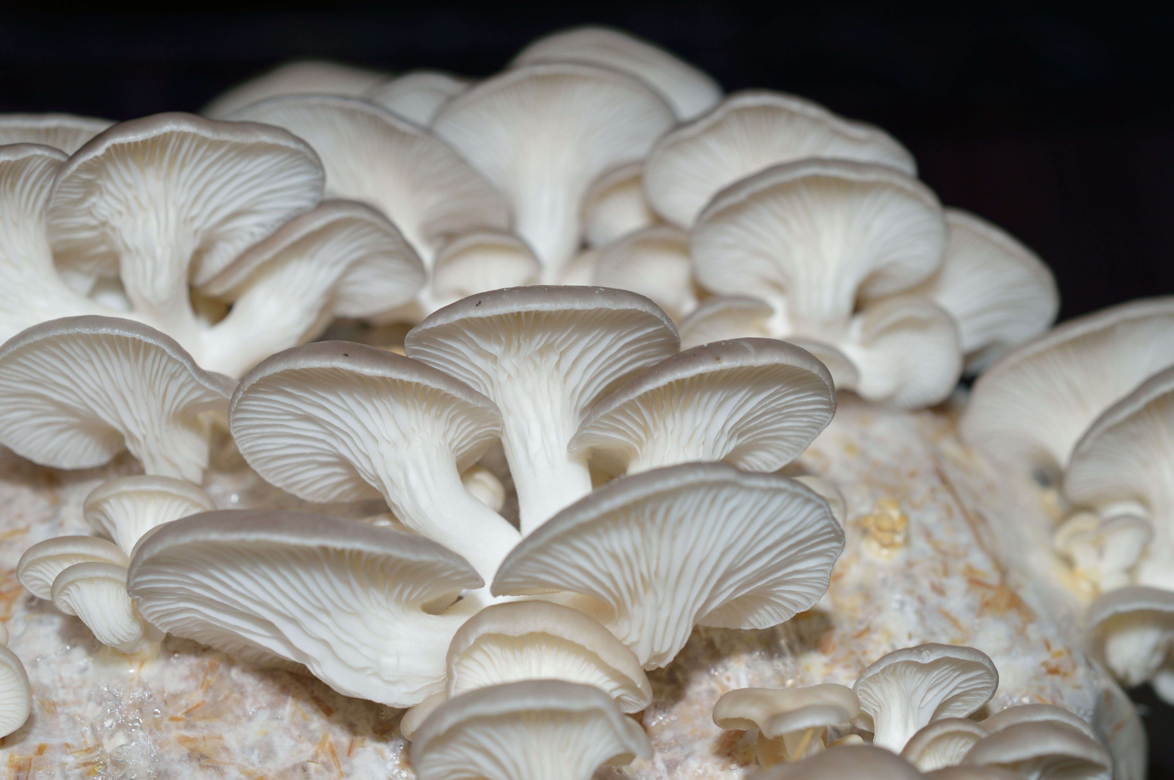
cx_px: 587
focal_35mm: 60
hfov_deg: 33.4
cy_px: 390
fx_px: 1955
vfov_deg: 22.6
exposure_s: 1/60
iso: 100
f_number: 8
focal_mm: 40
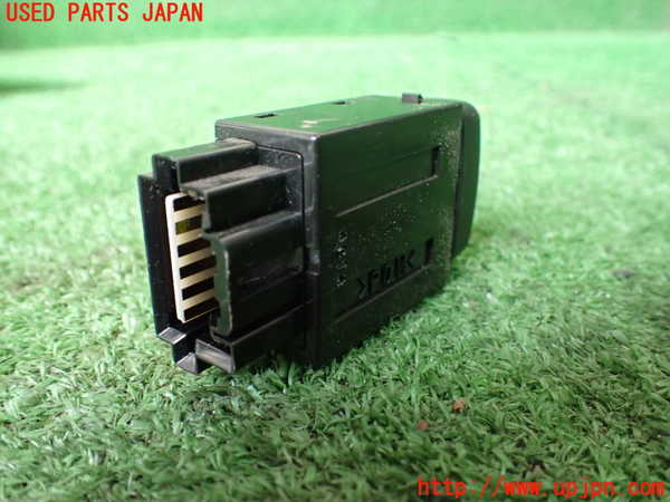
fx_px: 581
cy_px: 251
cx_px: 335
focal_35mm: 30
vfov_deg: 46.8
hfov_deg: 60.0
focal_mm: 5.4
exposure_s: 1/50
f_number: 2.3
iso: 800
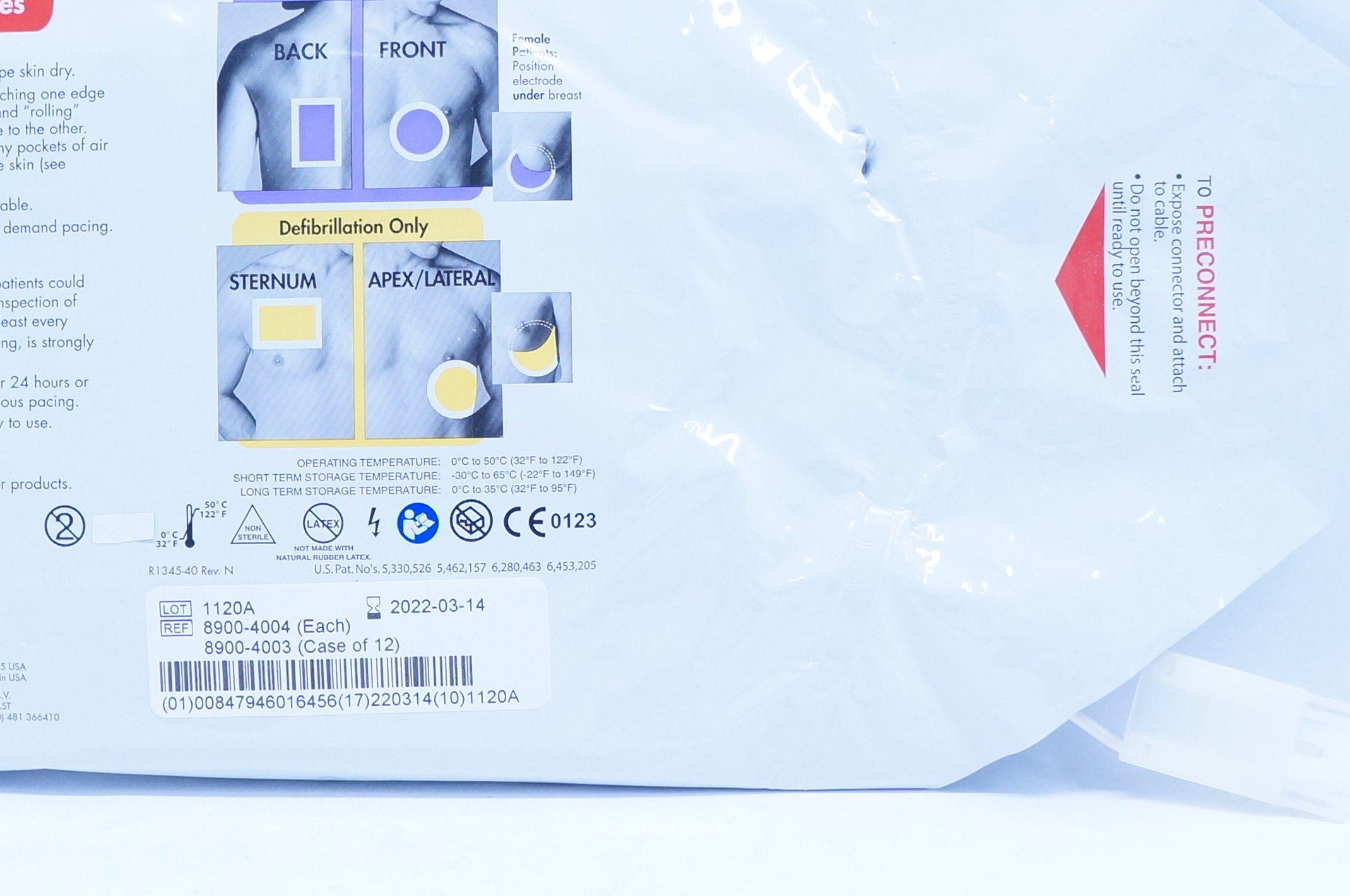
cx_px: 553
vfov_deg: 21.7
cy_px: 266
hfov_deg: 32.3
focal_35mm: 62
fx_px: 2322
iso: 800
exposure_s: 1/125
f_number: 5.6
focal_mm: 18
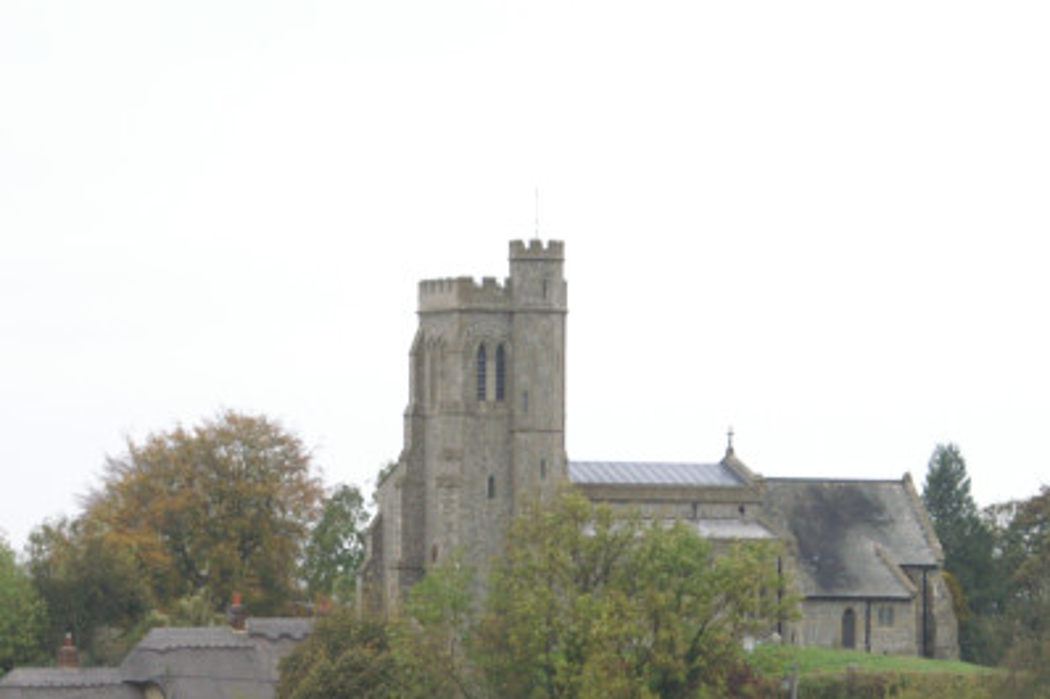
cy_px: 583
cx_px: 654
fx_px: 4956
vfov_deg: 8.1
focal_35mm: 170
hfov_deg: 12.1
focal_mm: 60
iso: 800
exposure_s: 1/60
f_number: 5.6
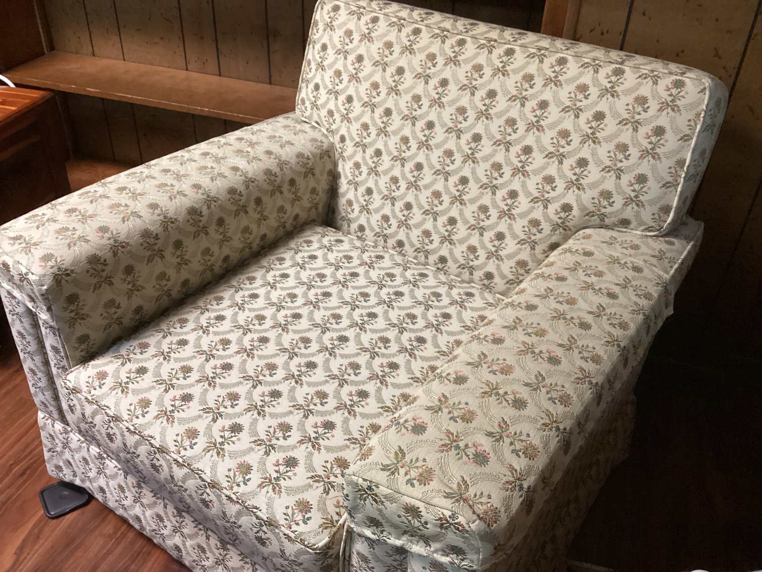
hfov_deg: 58.3
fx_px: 682
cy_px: 286
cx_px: 381
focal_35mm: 31
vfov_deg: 45.4
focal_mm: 3.3
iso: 320
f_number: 2.4
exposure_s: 1/40
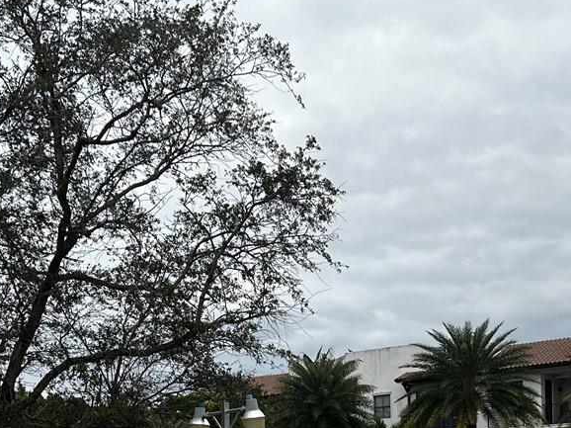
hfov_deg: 27.0
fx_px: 1187
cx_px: 319
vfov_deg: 19.1
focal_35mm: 72
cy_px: 534
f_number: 1.5
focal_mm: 5.7
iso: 50
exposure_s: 1/3460
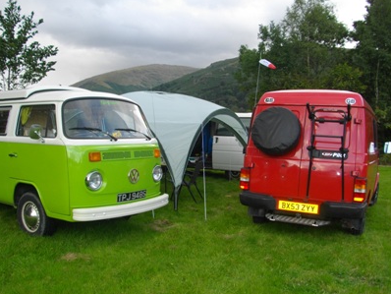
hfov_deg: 51.3
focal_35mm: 36
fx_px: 407
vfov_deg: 39.7
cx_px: 179
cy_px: 159
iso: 100
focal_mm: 5.7
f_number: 2.9
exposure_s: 1/160
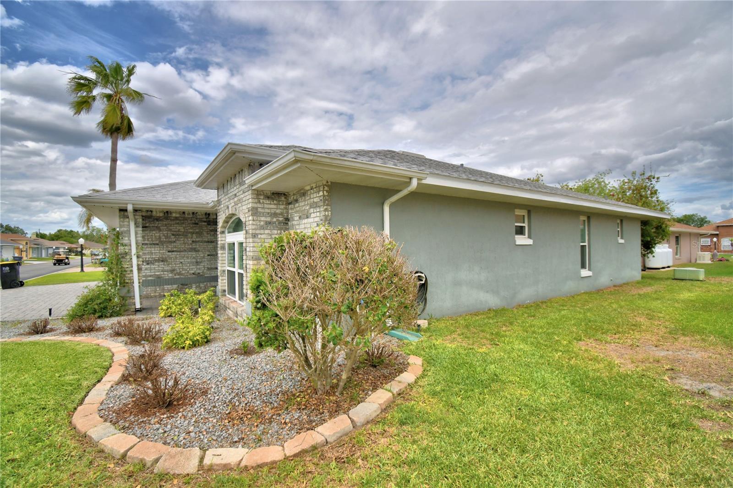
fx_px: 305
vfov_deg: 77.3
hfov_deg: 100.4
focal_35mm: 15
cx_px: 366
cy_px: 244
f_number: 4.5
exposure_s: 1/1600
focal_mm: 10
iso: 100
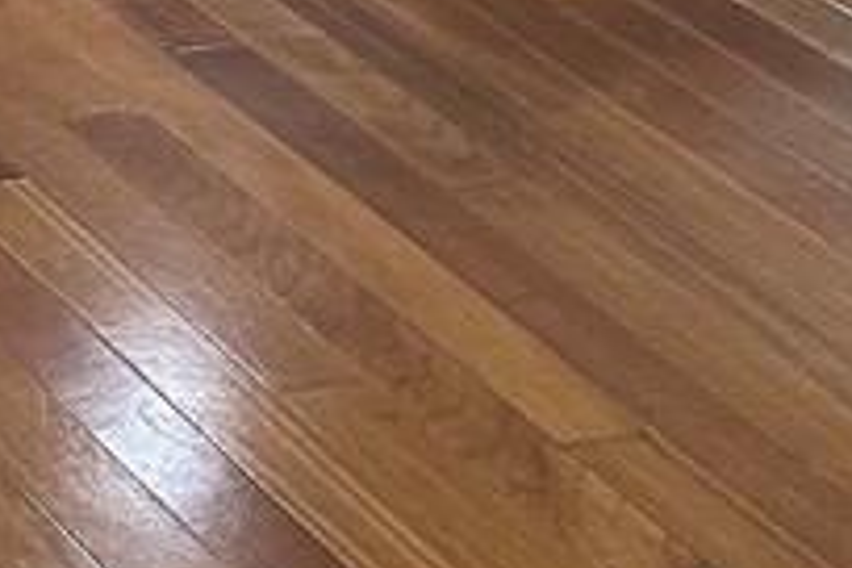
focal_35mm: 196
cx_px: -175
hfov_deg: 10.3
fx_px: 4638
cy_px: -1011
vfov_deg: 6.5
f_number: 1.78
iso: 200
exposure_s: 1/120
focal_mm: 6.86
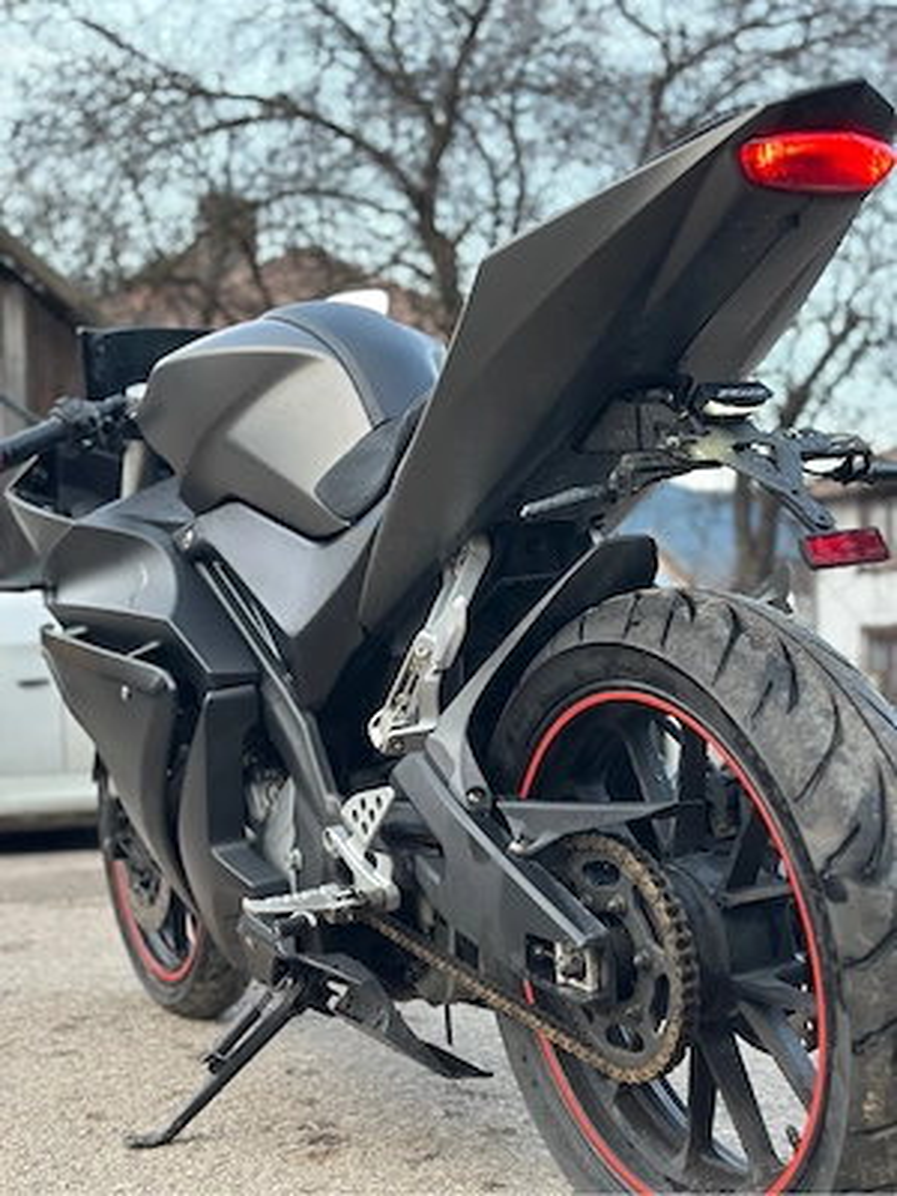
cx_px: 448
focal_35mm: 48
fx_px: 1658
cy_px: 598
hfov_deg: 30.3
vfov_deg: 39.7
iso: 125
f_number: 1.78
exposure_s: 1/151
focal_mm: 6.86
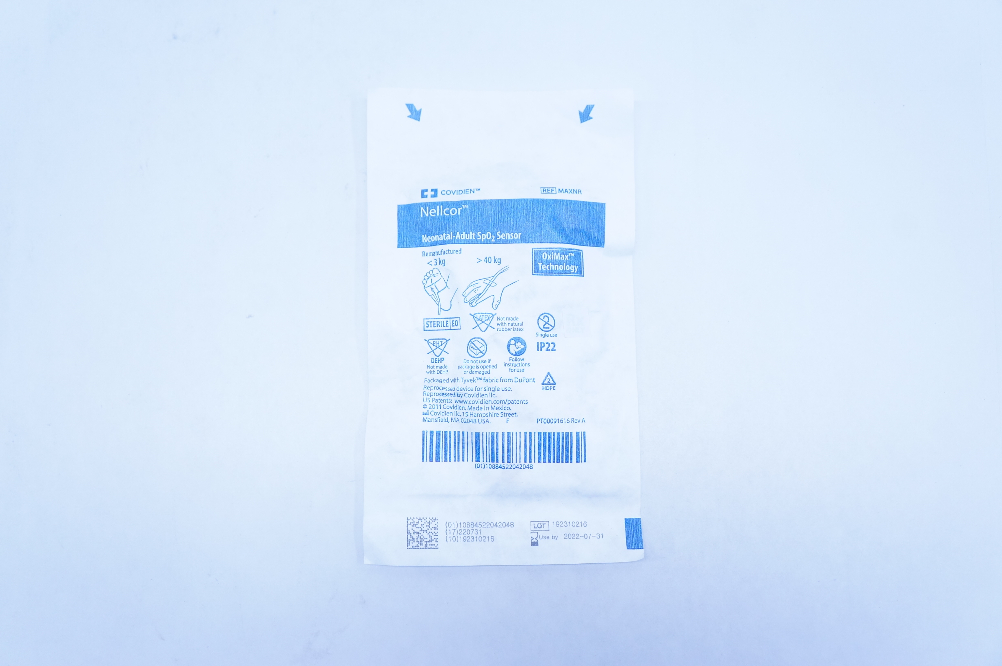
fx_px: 834
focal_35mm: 30
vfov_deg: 43.5
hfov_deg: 62.0
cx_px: 501
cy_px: 333
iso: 800
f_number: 5.6
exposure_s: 1/160
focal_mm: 20
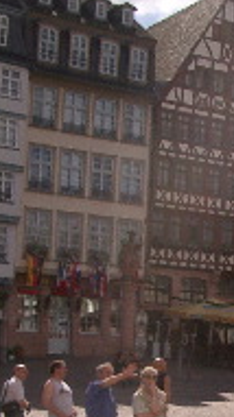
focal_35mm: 84
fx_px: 929
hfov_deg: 13.6
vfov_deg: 24.8
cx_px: 338
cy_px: 354
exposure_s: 1/1600
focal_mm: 5.8
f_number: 4.3
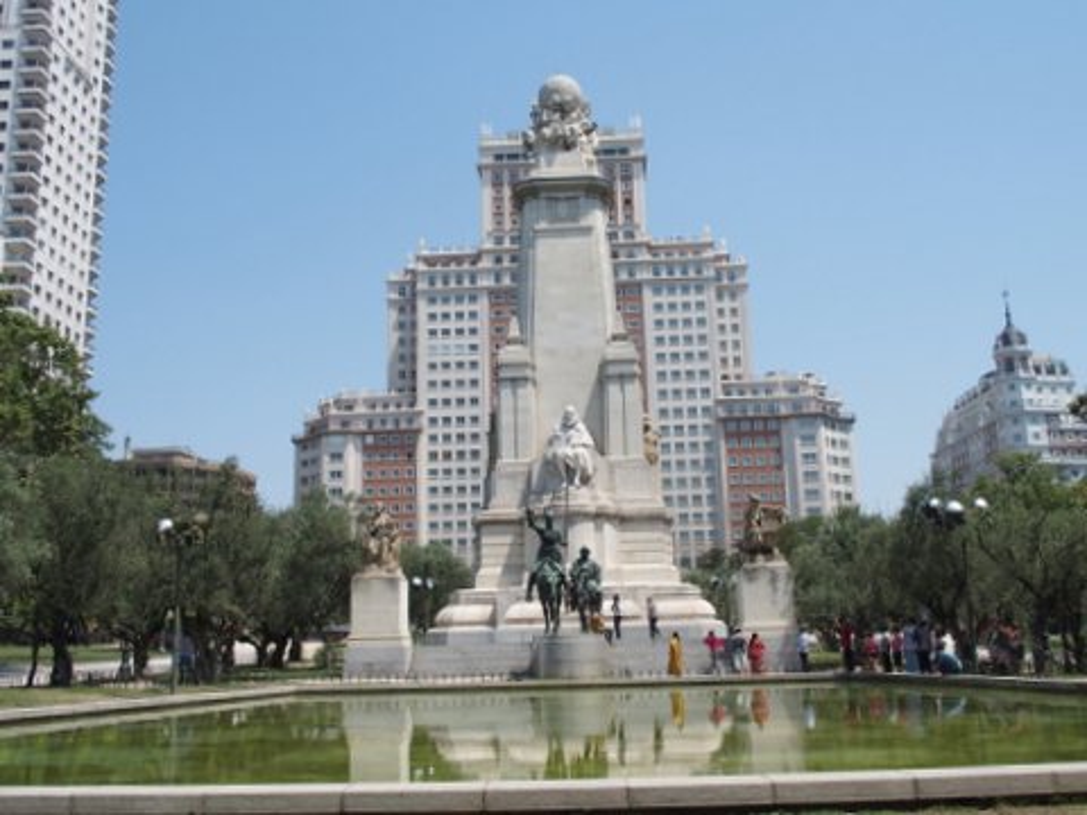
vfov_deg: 40.7
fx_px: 1099
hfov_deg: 52.6
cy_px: 408
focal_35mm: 35
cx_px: 544
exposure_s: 1/800
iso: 100
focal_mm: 7.4
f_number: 4.5
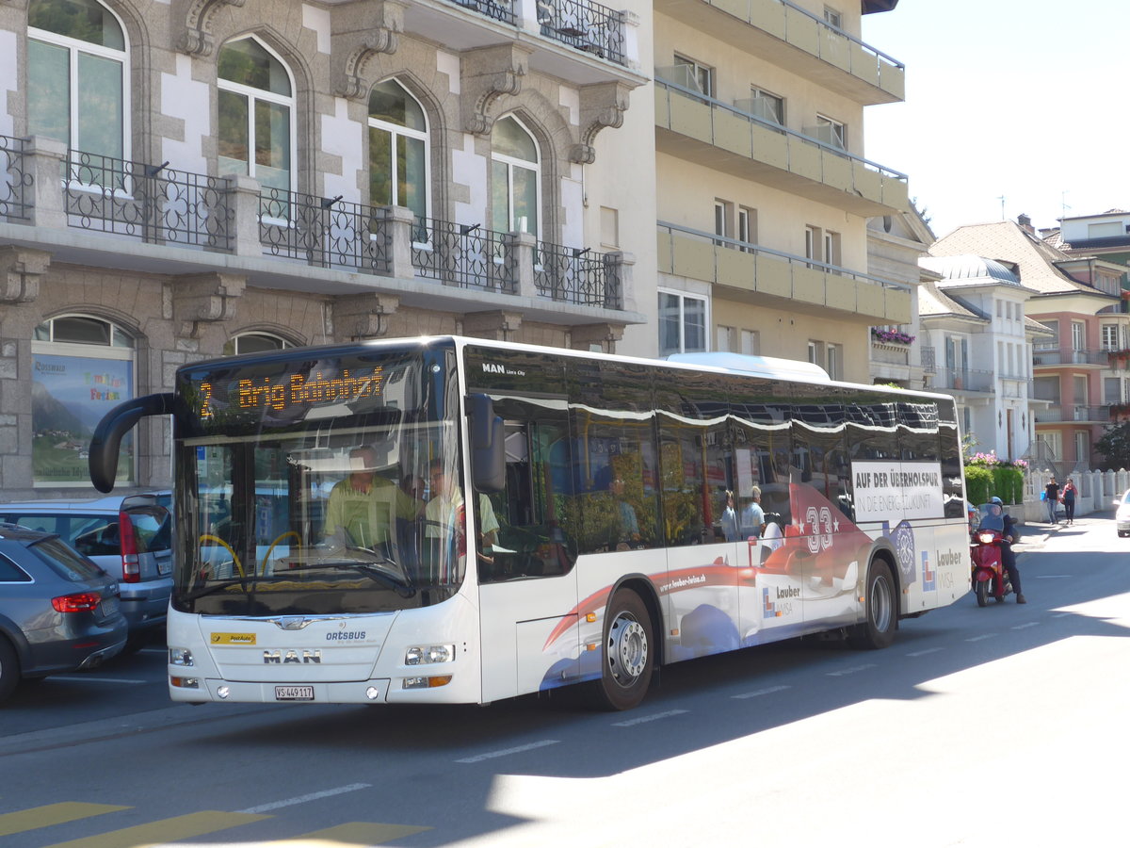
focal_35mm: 59
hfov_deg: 32.7
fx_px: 1926
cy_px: 424
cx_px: 565
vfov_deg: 24.8
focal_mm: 12
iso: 80
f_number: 3.5
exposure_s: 1/250
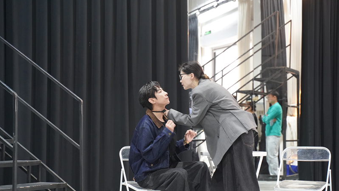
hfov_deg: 26.9
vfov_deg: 15.3
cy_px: 102
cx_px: 170
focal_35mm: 79
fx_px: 710
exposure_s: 1/160
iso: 6400
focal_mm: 75
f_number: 4
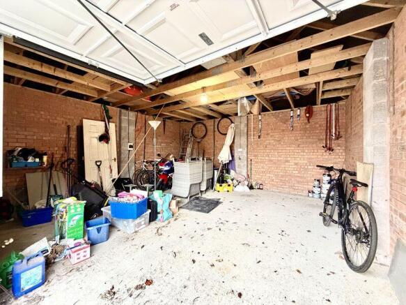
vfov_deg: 85.7
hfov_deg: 102.1
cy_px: 152
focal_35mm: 14
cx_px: 203
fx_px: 164
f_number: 2.2
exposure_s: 1/98
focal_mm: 2.22
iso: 320
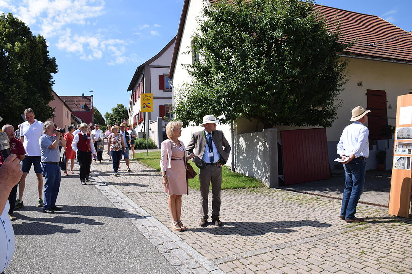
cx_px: 206
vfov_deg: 47.9
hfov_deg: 67.4
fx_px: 309
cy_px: 137
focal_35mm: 27
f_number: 11
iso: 400
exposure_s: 1/500
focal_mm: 18
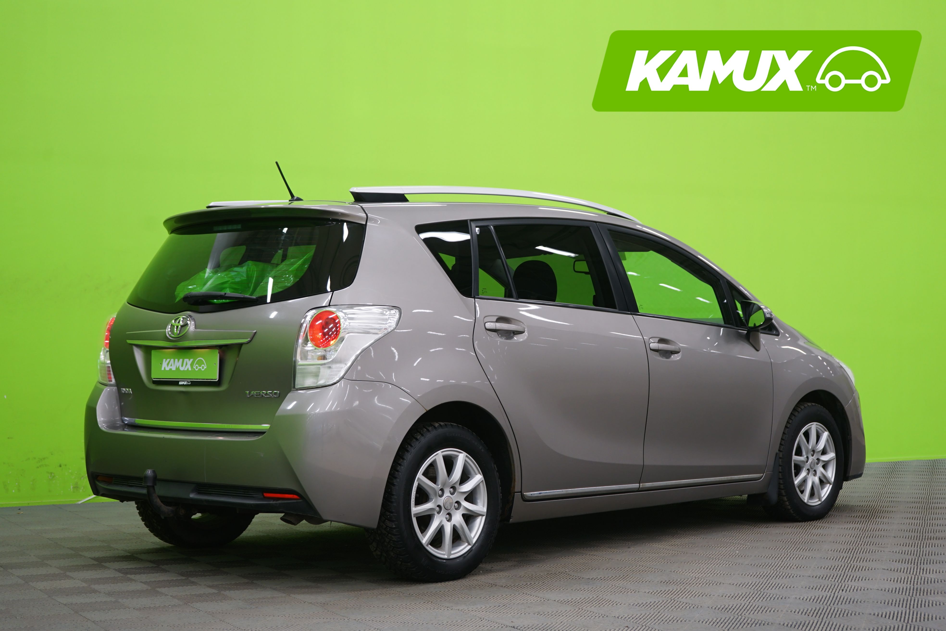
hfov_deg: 34.5
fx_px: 1524
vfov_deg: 23.4
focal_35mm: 58
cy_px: 316
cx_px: 473
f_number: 5
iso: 400
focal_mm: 58
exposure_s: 1/6
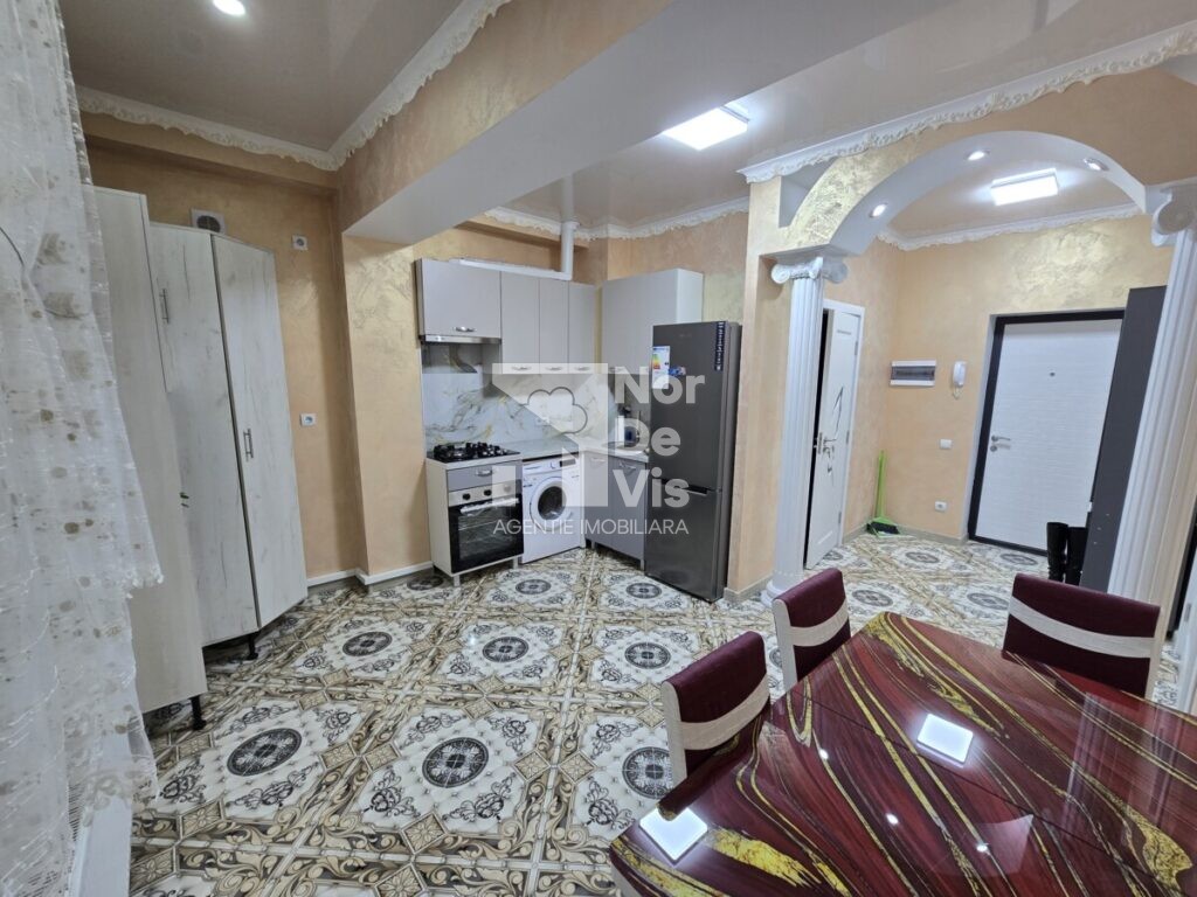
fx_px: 450
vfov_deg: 89.9
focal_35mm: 13
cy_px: 448
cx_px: 598
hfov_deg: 106.2
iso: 100
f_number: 2.2
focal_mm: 2.2
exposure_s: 1/50
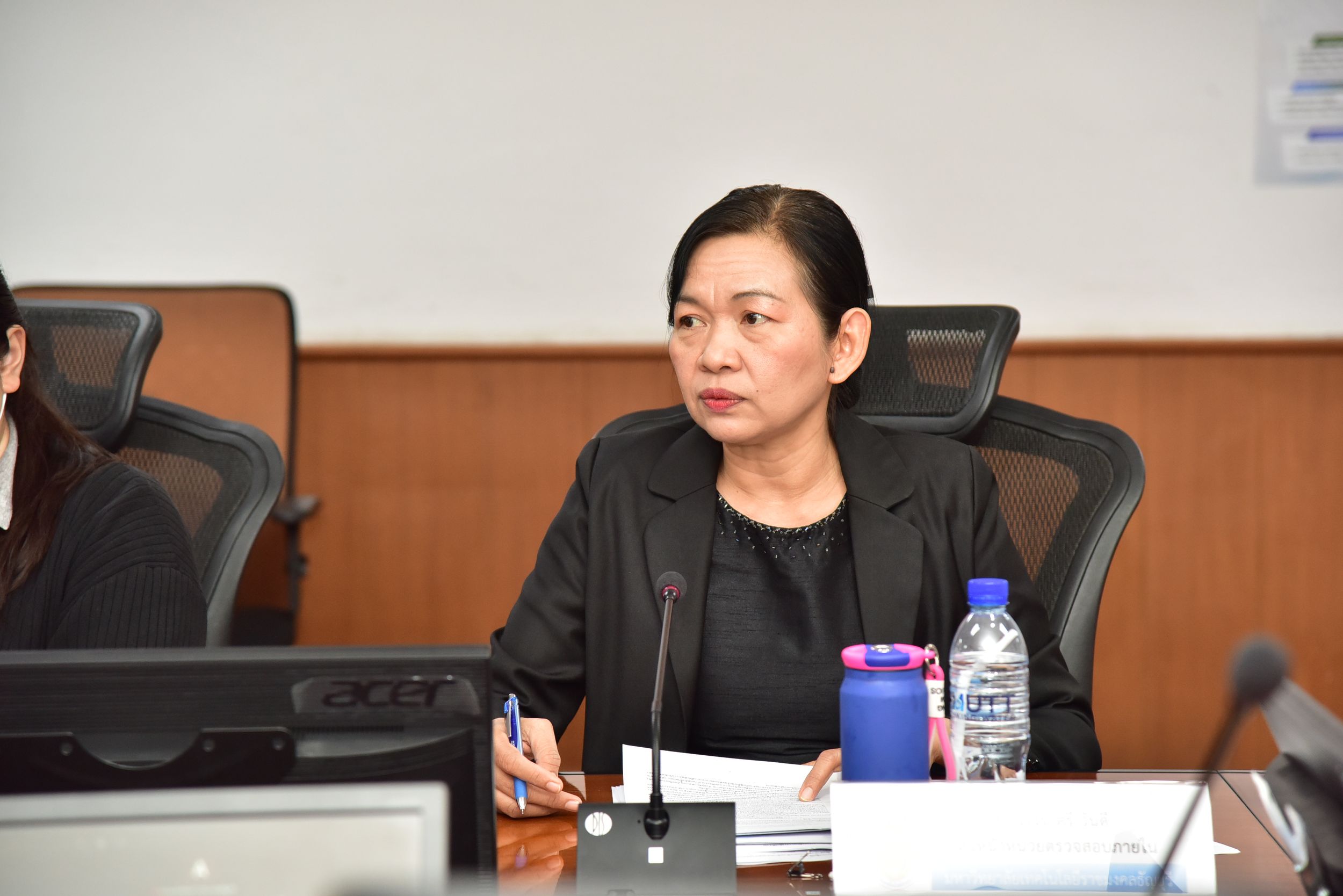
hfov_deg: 17.1
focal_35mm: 120
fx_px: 4477
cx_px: 672
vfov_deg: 11.4
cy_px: 448
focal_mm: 120
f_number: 5
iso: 2000
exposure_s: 1/125
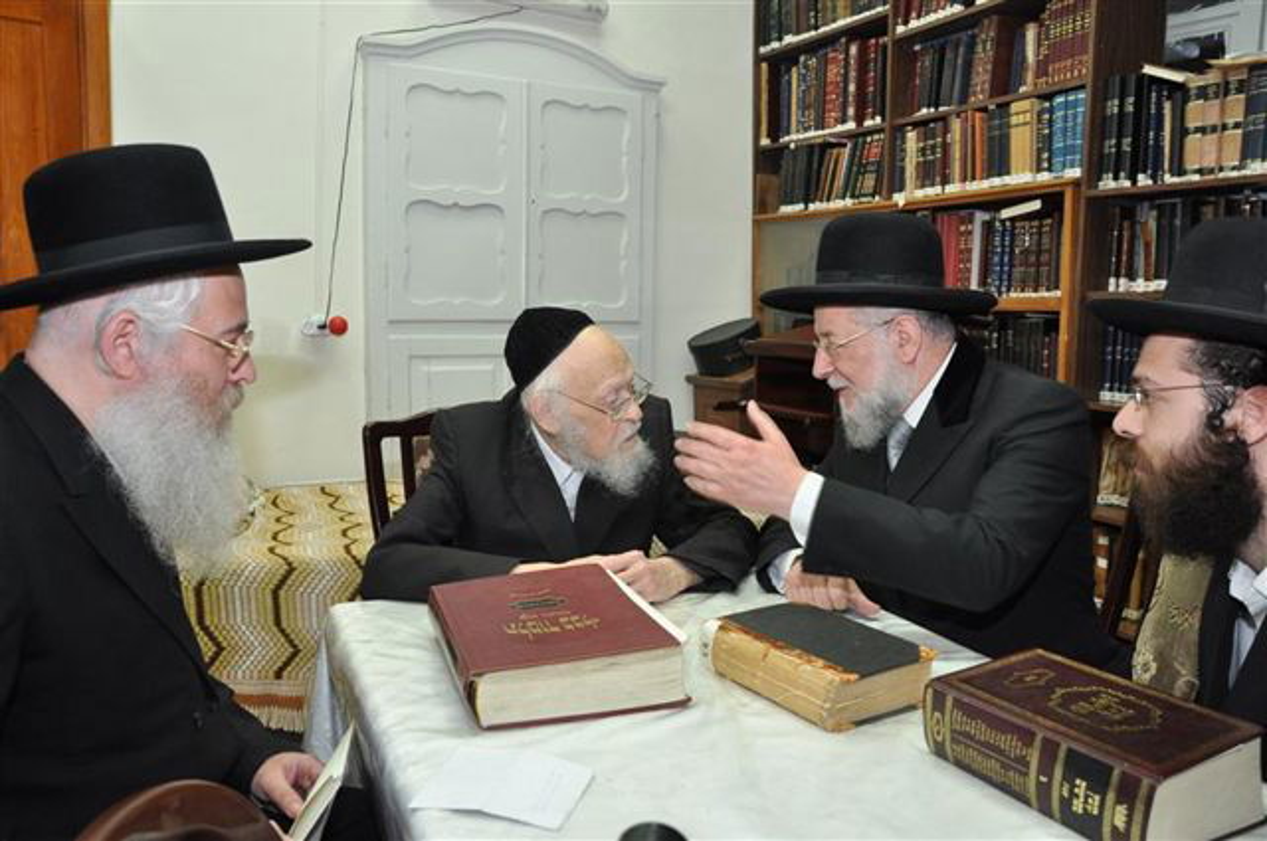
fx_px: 949
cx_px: 634
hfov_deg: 67.4
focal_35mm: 27
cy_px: 420
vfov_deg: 47.8
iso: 640
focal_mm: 18
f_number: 5
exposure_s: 1/60
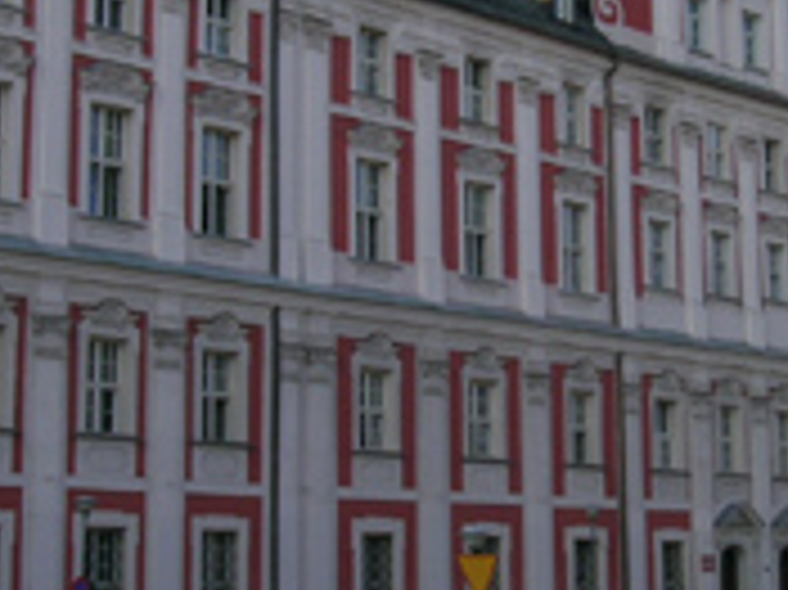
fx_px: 2275
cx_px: 599
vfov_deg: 14.7
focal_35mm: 100
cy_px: 128
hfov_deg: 19.5
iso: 50
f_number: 6.7
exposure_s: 1/209
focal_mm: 7.2
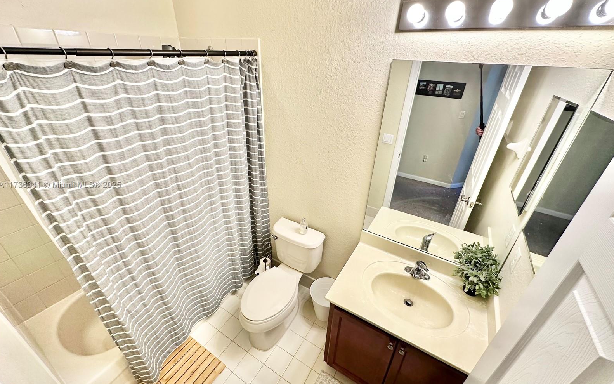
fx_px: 251
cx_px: 307
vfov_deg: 74.8
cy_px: 185
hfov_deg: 101.5
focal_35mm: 15
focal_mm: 2.22
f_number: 2.2
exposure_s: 1/120
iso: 200
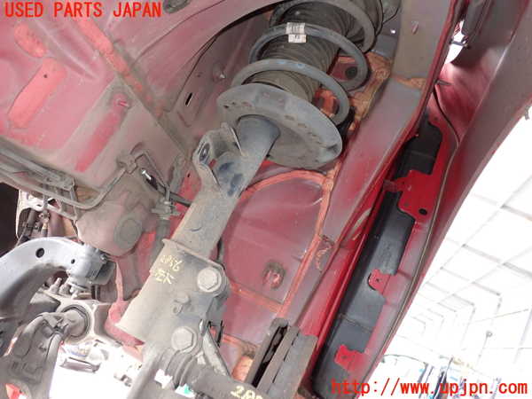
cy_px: 200
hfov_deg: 60.0
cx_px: 266
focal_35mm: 30
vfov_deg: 46.8
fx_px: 461
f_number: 2.3
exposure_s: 1/50
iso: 200
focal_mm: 5.4
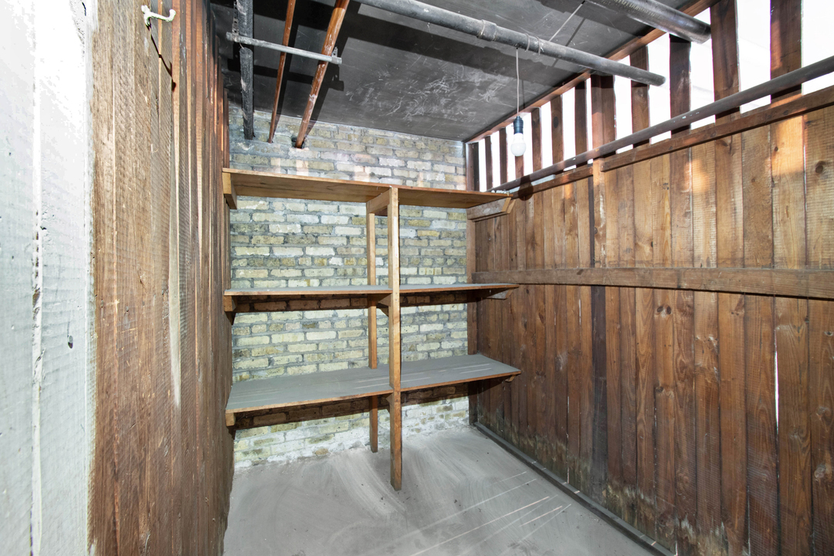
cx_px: 417
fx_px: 347
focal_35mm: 15
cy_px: 278
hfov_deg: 100.4
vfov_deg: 77.3
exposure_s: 30
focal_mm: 10
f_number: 9
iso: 400
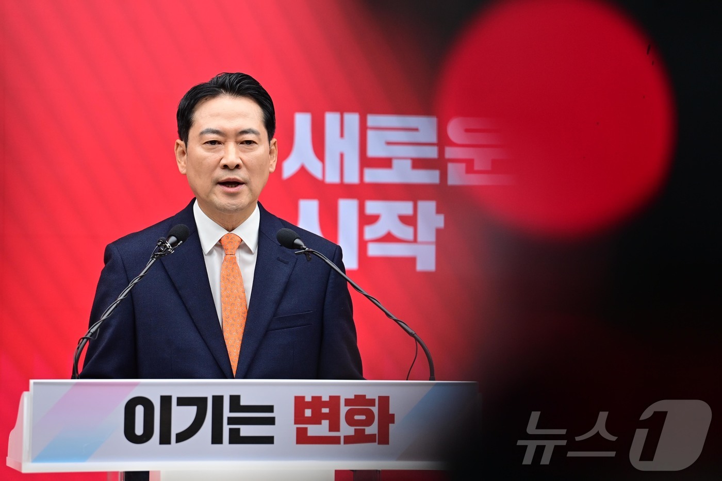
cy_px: 240
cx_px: 361
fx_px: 3509
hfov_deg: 11.7
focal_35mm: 175
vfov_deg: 7.8
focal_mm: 175
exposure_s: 1/500
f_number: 4
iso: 800
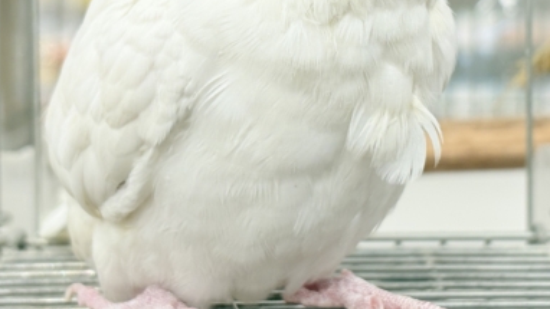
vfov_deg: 12.5
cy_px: -30
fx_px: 1386
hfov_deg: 22.4
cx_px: 348
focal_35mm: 95
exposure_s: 1/50
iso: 50
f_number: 1.6
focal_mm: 5.96
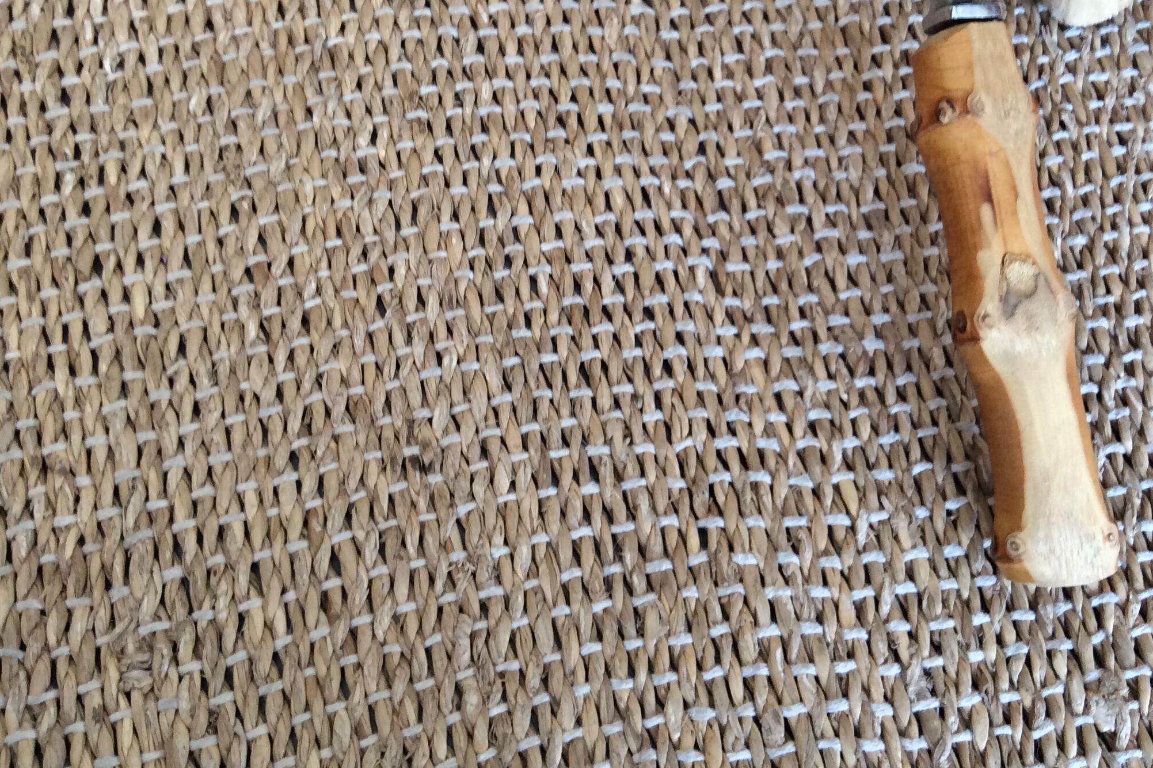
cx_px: 652
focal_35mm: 43
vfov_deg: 31.0
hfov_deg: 45.3
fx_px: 1377
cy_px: 277
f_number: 2.4
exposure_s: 1/25
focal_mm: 3.3
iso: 80
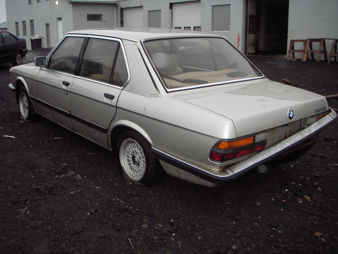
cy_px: 127
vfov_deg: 37.7
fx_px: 371
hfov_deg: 49.0
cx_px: 169
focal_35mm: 38
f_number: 3.3
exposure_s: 1/30
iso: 100
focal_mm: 6.3
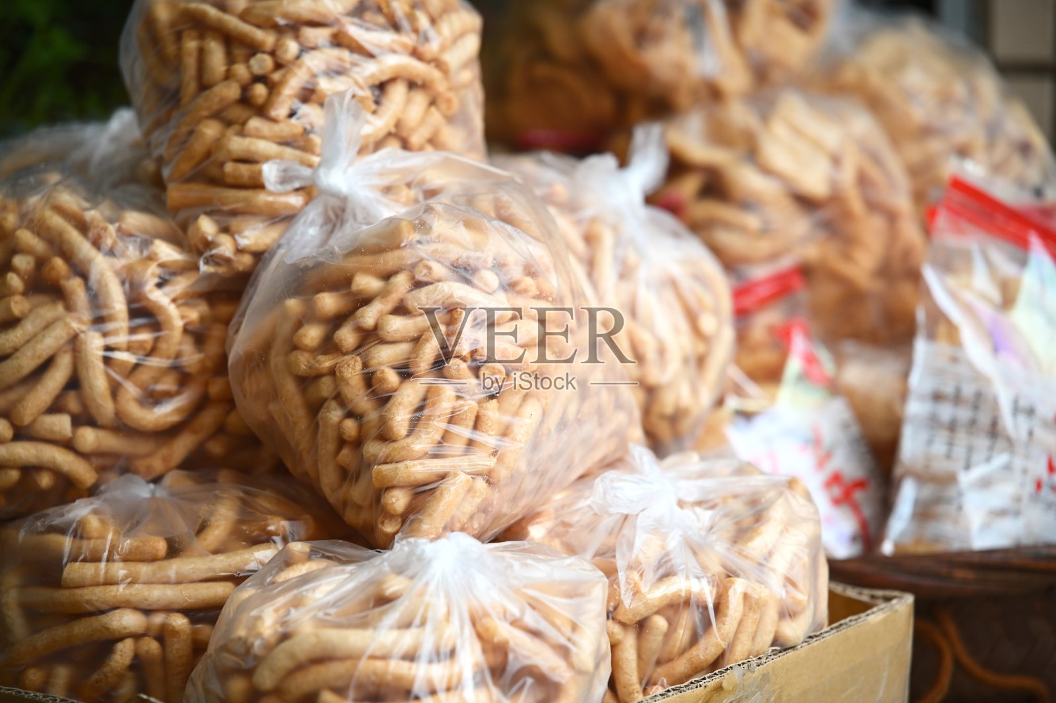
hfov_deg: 13.7
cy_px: 352
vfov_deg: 9.1
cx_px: 528
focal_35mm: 150
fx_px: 4398
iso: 560
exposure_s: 1/200
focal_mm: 150
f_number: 4
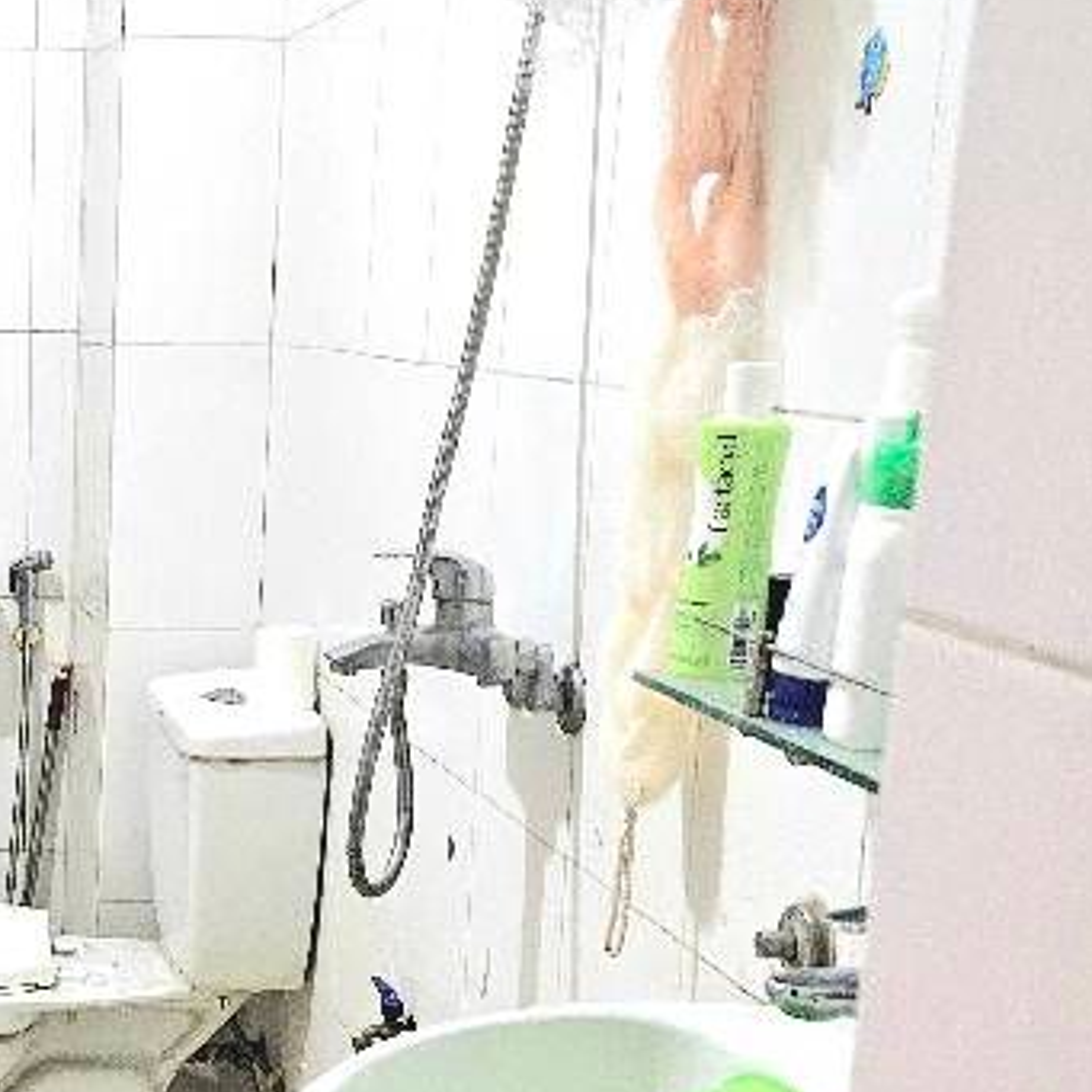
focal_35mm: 61
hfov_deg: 26.3
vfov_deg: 27.9
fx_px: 2177
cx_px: -67
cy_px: 769
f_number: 1.8
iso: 640
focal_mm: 5.4
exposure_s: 1/101
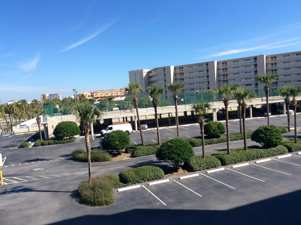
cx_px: 150
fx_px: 278
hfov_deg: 56.9
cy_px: 112
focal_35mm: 32
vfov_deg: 44.1
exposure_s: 1/1167
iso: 32
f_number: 2.4
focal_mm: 3.3
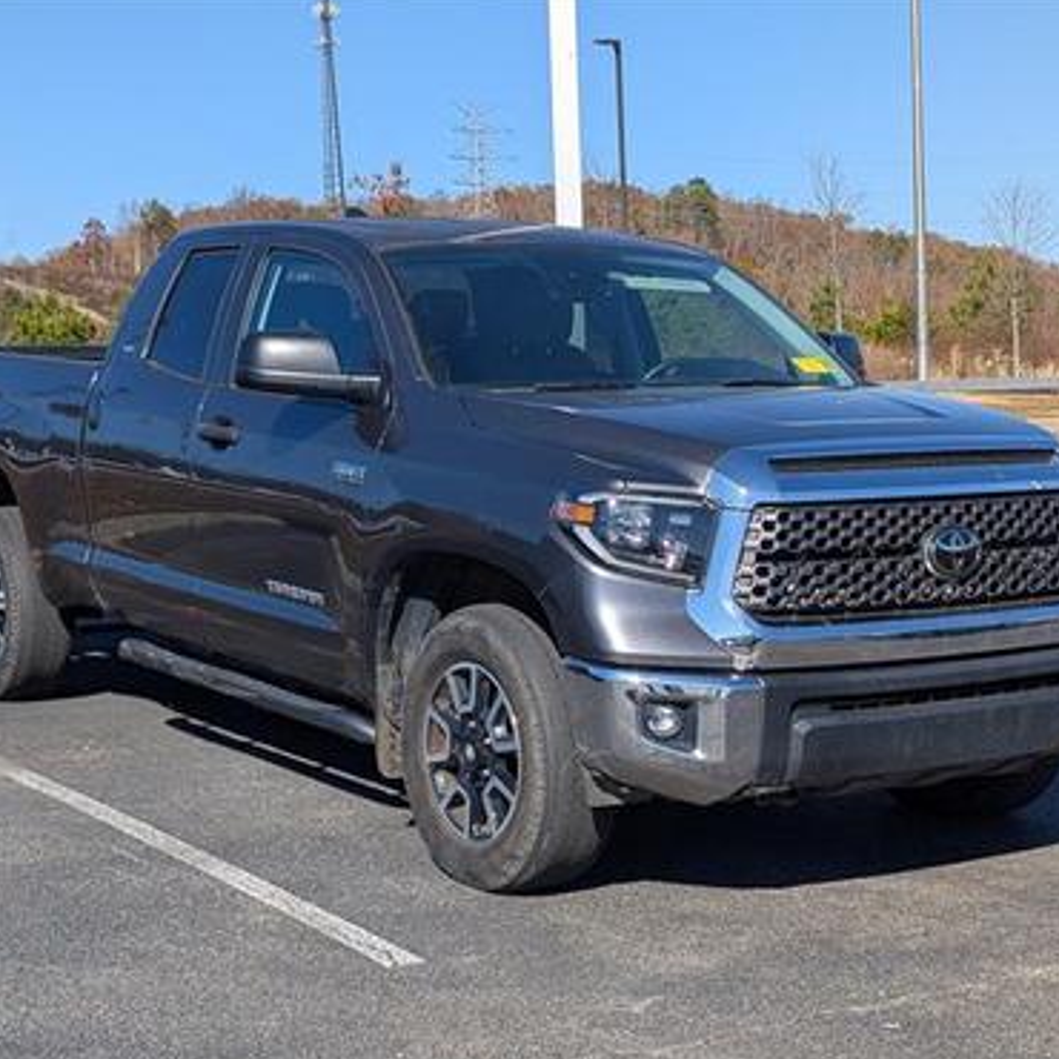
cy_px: 532
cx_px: 512
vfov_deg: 29.1
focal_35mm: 59
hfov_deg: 29.1
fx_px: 2042
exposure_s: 1/1250
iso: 21
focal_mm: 6.9
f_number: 1.68
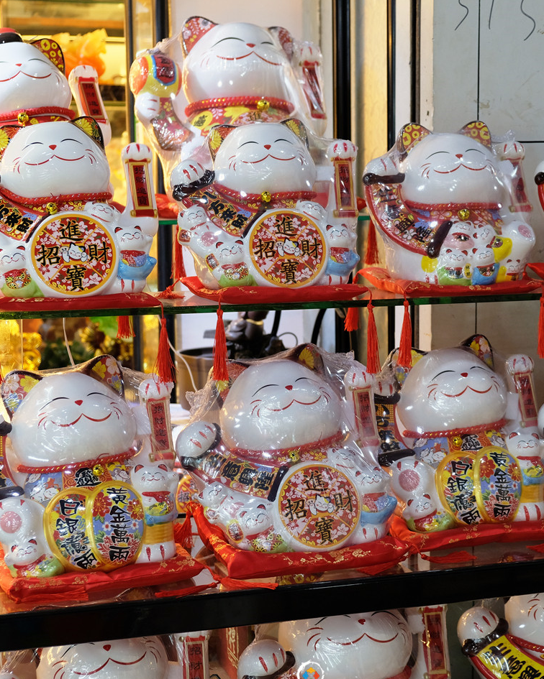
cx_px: 341
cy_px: 340
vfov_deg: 28.3
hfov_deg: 22.8
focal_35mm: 67
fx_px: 1348
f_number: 3.6
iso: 500
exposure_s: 1/60
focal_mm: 30.2
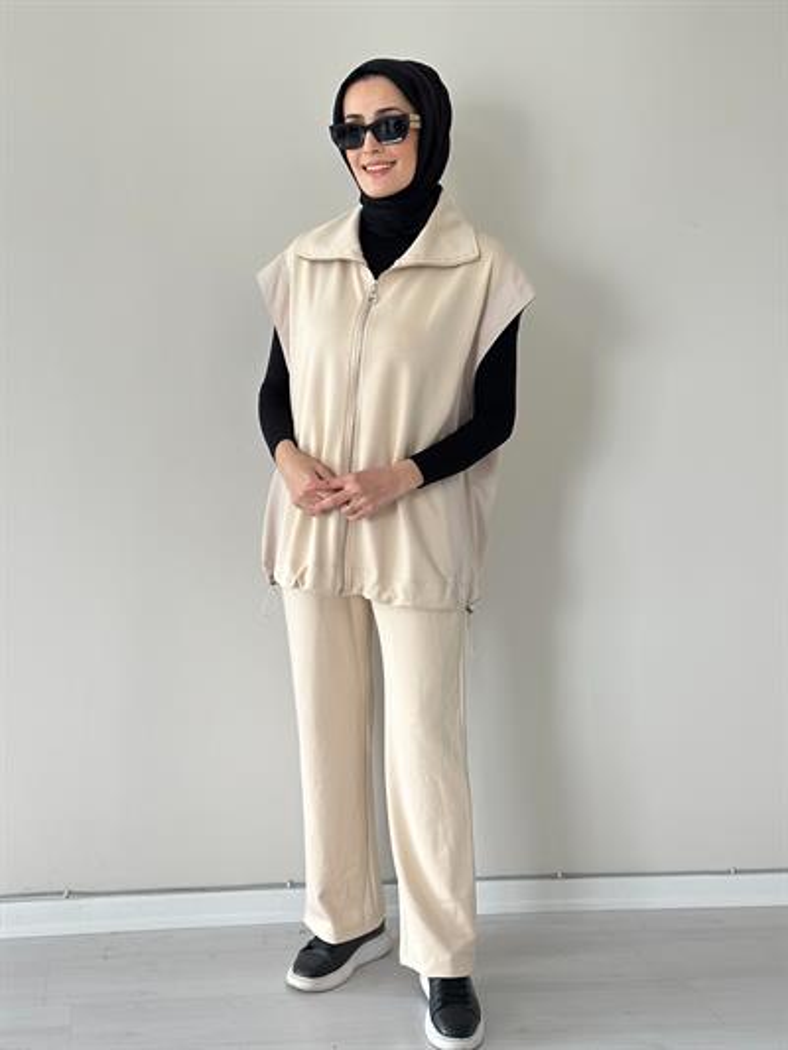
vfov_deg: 39.6
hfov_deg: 30.3
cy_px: 525
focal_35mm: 48
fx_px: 1456
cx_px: 394
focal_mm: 6.86
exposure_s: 1/100
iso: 200
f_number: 1.78
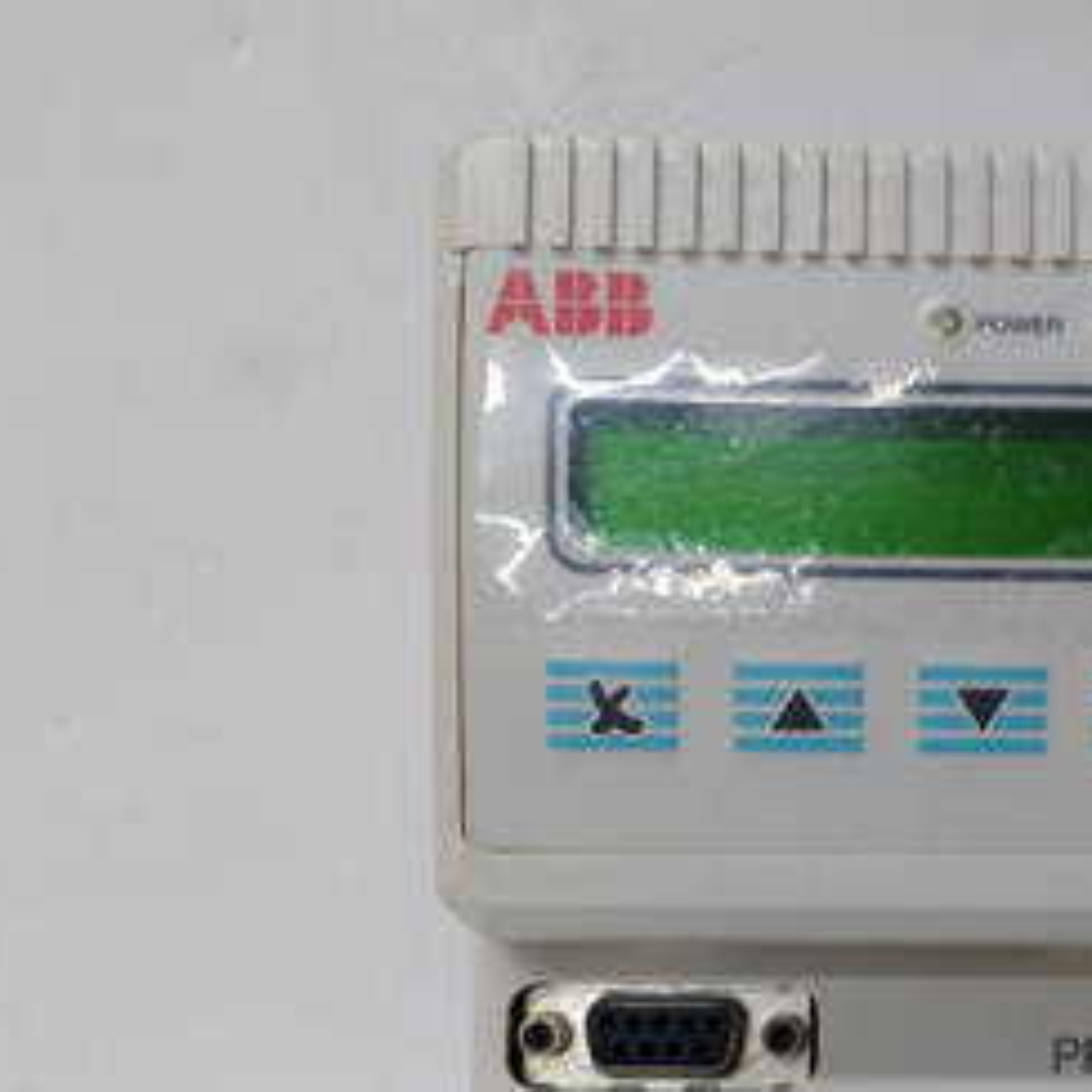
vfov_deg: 34.0
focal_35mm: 49
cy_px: 803
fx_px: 1749
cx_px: 949
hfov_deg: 33.2
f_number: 2
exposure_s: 1/33
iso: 162
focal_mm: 3.79
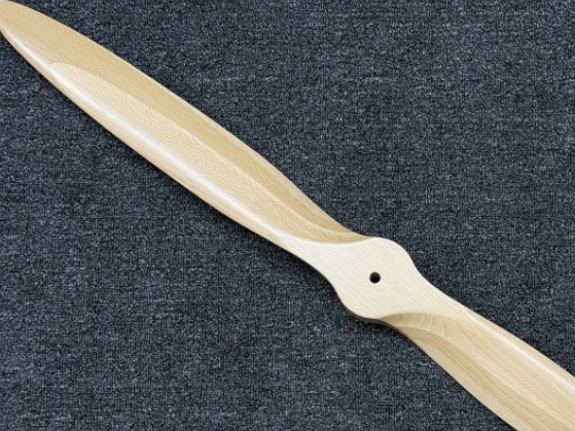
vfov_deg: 20.1
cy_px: 288
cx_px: 394
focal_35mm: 73
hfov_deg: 26.5
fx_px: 1212
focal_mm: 6.76
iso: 64
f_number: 1.78
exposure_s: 1/100
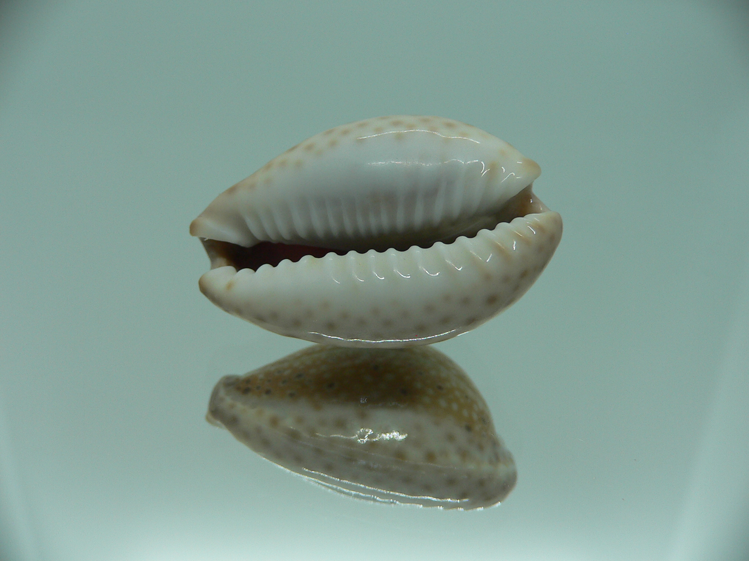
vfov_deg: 40.7
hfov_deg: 52.6
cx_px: 374
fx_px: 757
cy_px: 280
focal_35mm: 35
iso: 80
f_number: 2.8
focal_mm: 4.6
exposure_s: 1/80
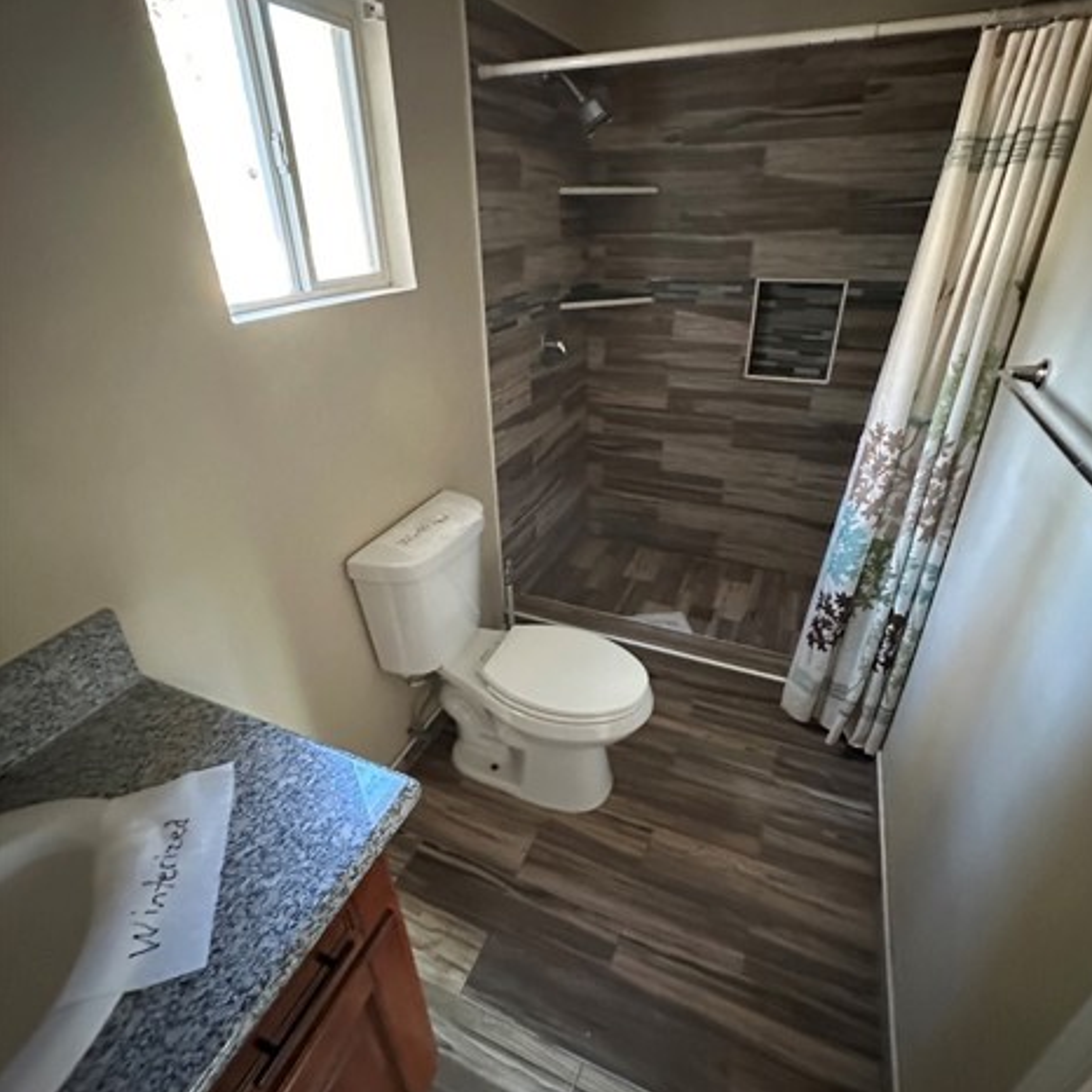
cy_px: 537
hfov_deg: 84.0
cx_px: 558
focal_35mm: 17
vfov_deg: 84.0
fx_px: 607
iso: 1600
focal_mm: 2.22
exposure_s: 1/37
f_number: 2.2
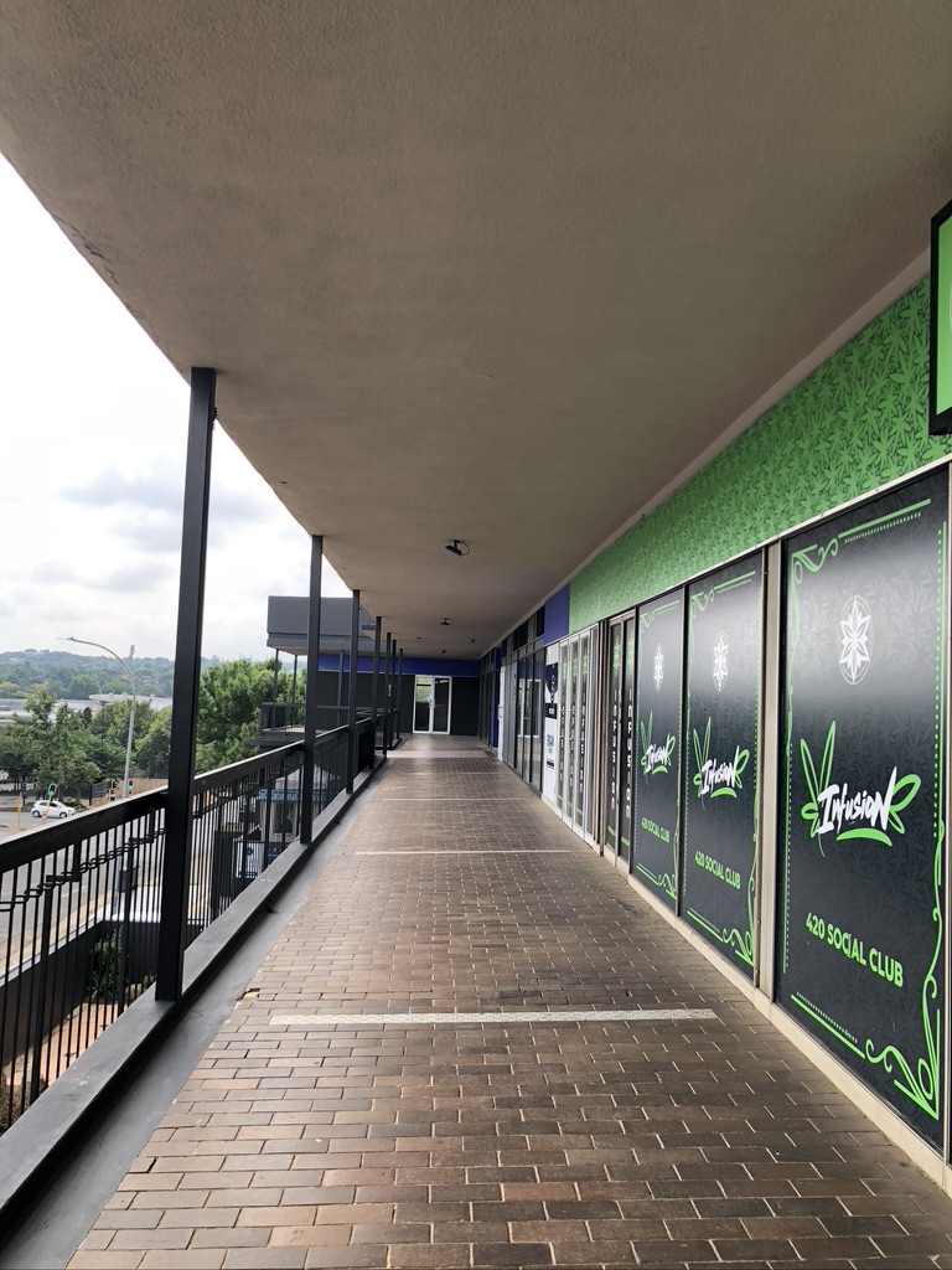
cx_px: 476
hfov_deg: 49.7
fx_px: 1027
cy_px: 635
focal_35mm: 28
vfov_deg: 63.4
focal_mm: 4
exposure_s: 1/298
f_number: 1.8
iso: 20
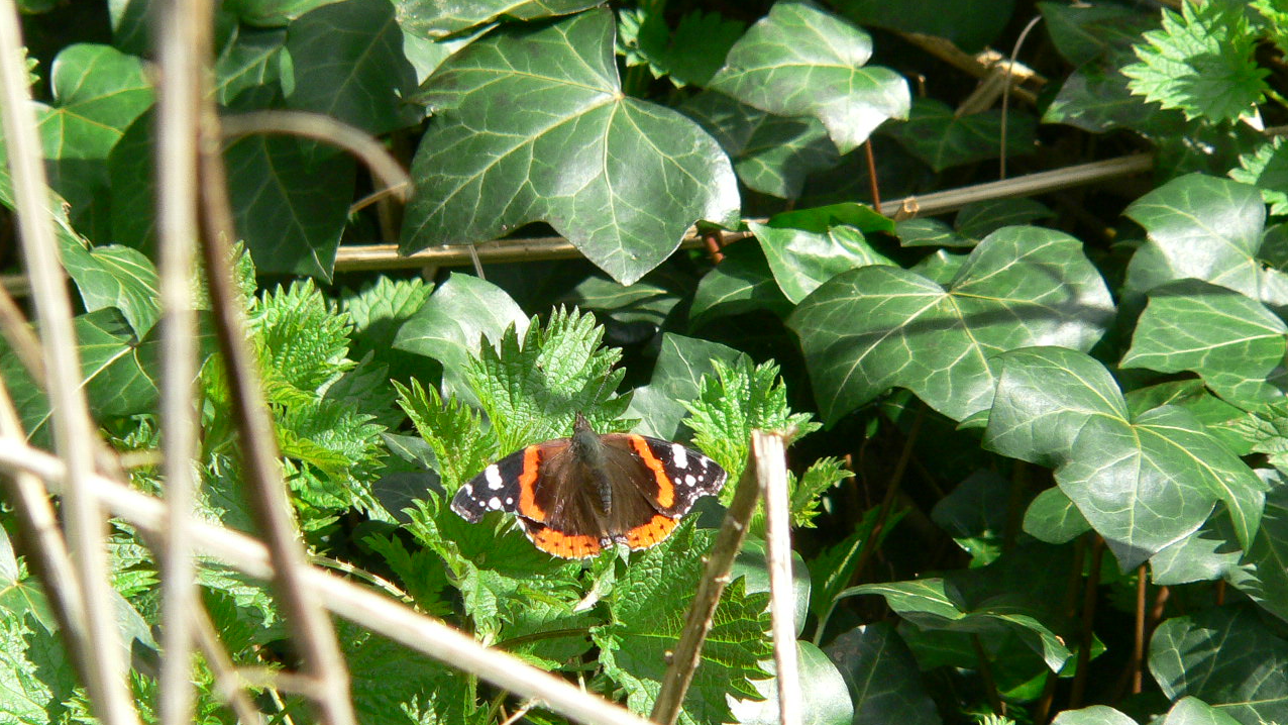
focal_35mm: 472
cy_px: 481
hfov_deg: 4.6
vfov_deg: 2.6
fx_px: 16121
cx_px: 644
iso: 200
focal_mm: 72
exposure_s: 1/400
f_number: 6.5
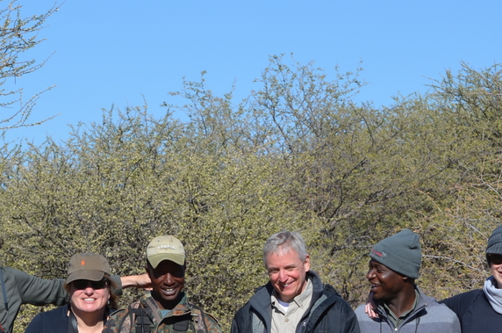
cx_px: 200
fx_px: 3646
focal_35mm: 262
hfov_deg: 7.9
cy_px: 347
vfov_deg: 5.2
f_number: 8
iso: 100
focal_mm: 78
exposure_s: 1/250
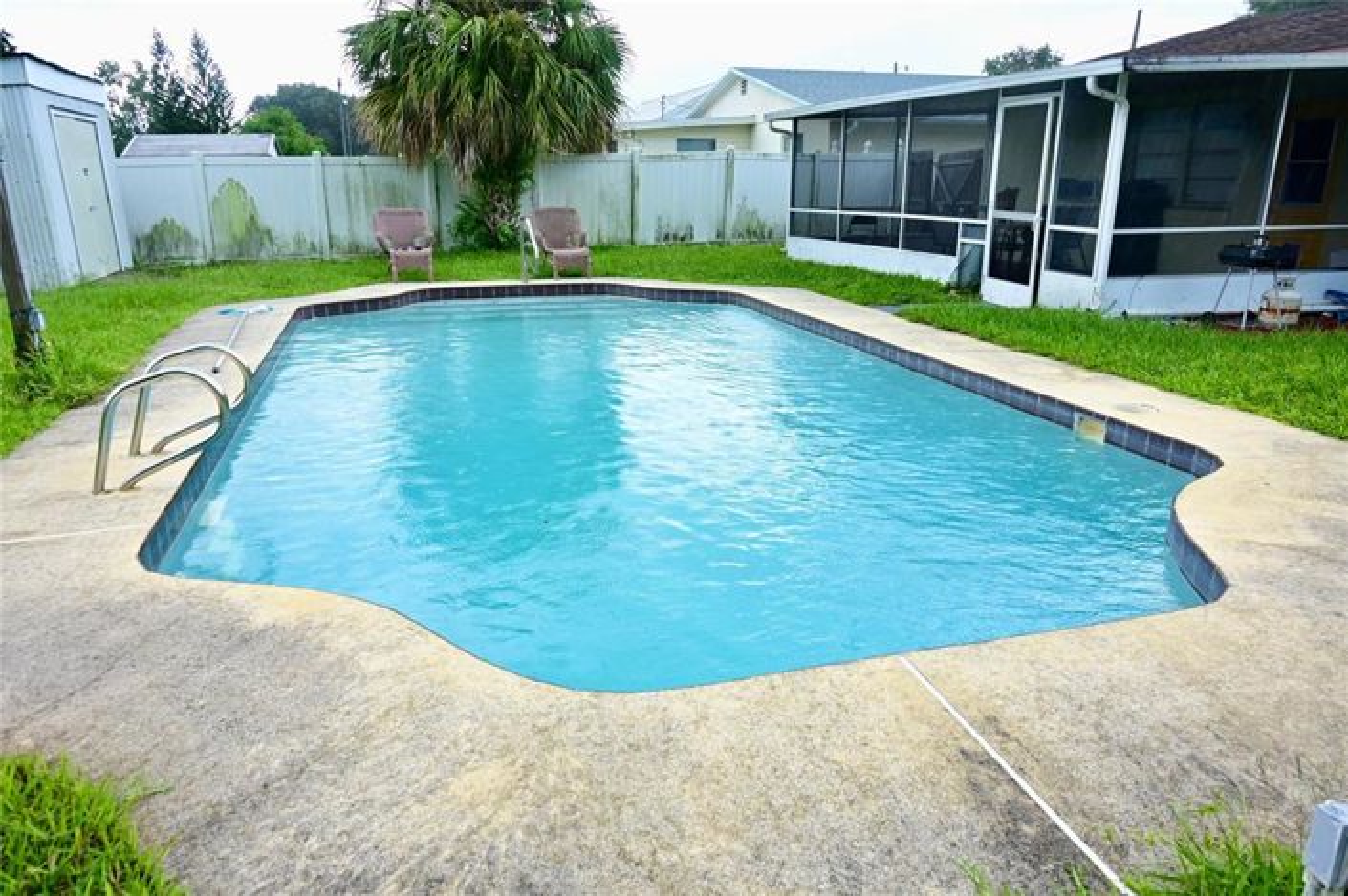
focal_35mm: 24
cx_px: 674
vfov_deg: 53.1
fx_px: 898
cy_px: 448
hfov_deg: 73.8
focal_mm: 16
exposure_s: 1/100
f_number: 5
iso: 250
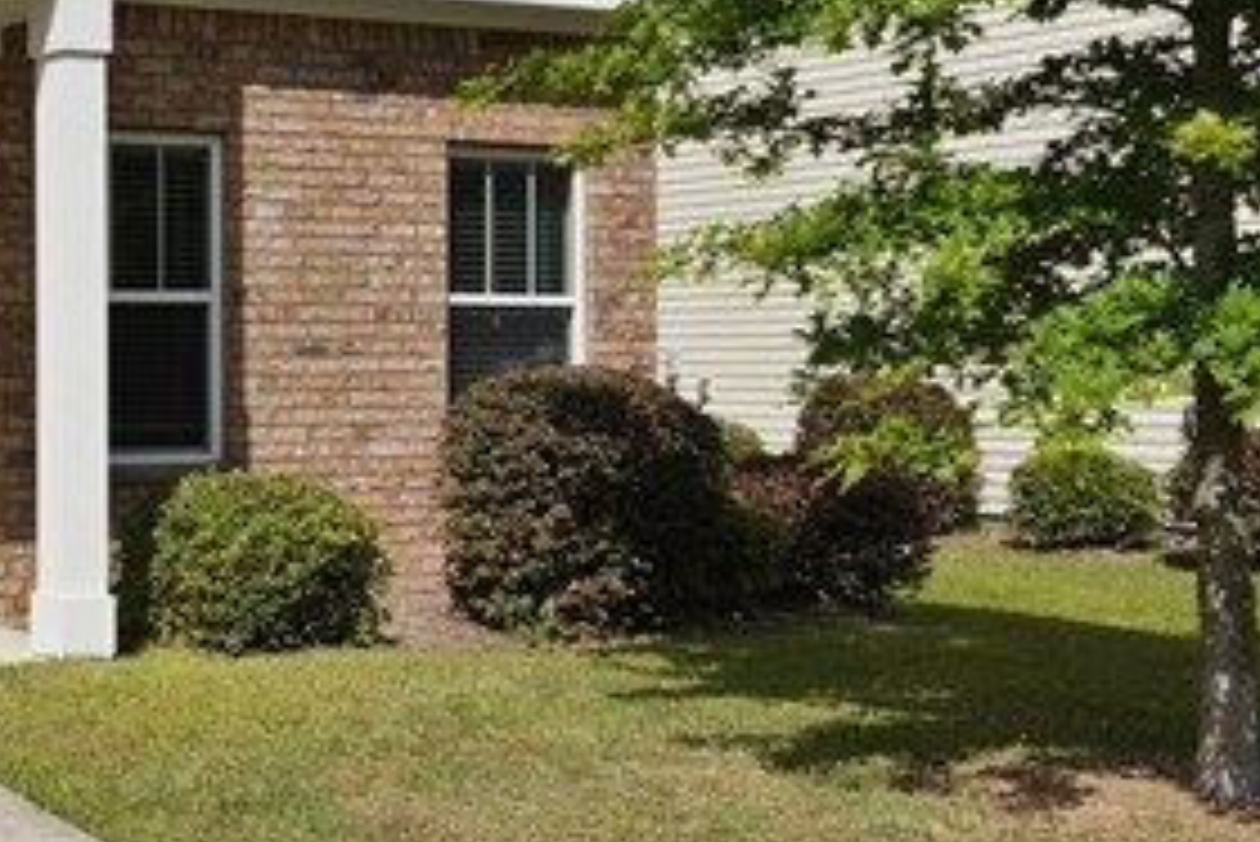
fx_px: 2171
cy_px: 250
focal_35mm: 62
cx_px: -76
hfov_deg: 29.6
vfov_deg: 21.8
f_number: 9
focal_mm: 16
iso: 320
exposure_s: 1/400
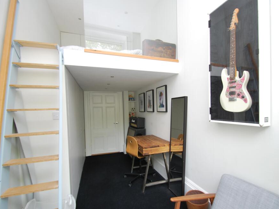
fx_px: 137
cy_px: 109
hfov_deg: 90.8
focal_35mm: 17
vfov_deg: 74.7
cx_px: 151
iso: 200
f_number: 3.5
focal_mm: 10
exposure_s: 1/50
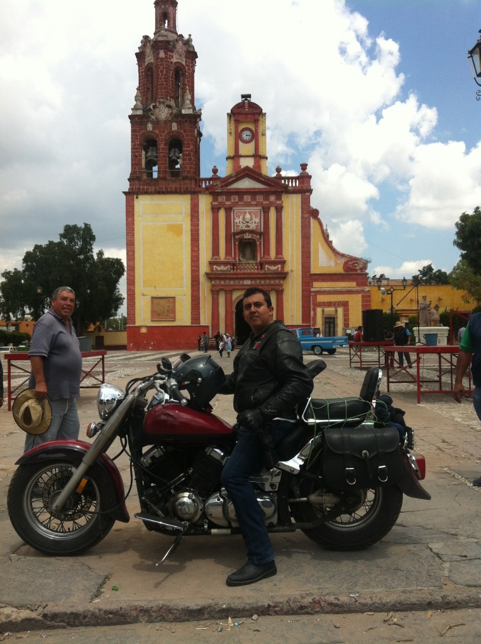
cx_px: 240
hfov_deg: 40.6
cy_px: 322
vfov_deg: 52.7
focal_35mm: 35
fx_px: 650
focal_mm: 3.85
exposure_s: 1/1160
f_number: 2.8
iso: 80
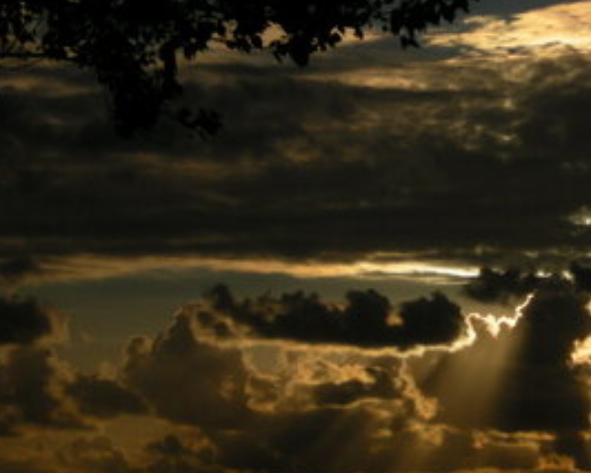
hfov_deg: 11.2
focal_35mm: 172
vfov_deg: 9.0
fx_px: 3010
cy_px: 208
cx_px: 498
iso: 64
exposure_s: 1/906
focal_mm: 17
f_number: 11.2
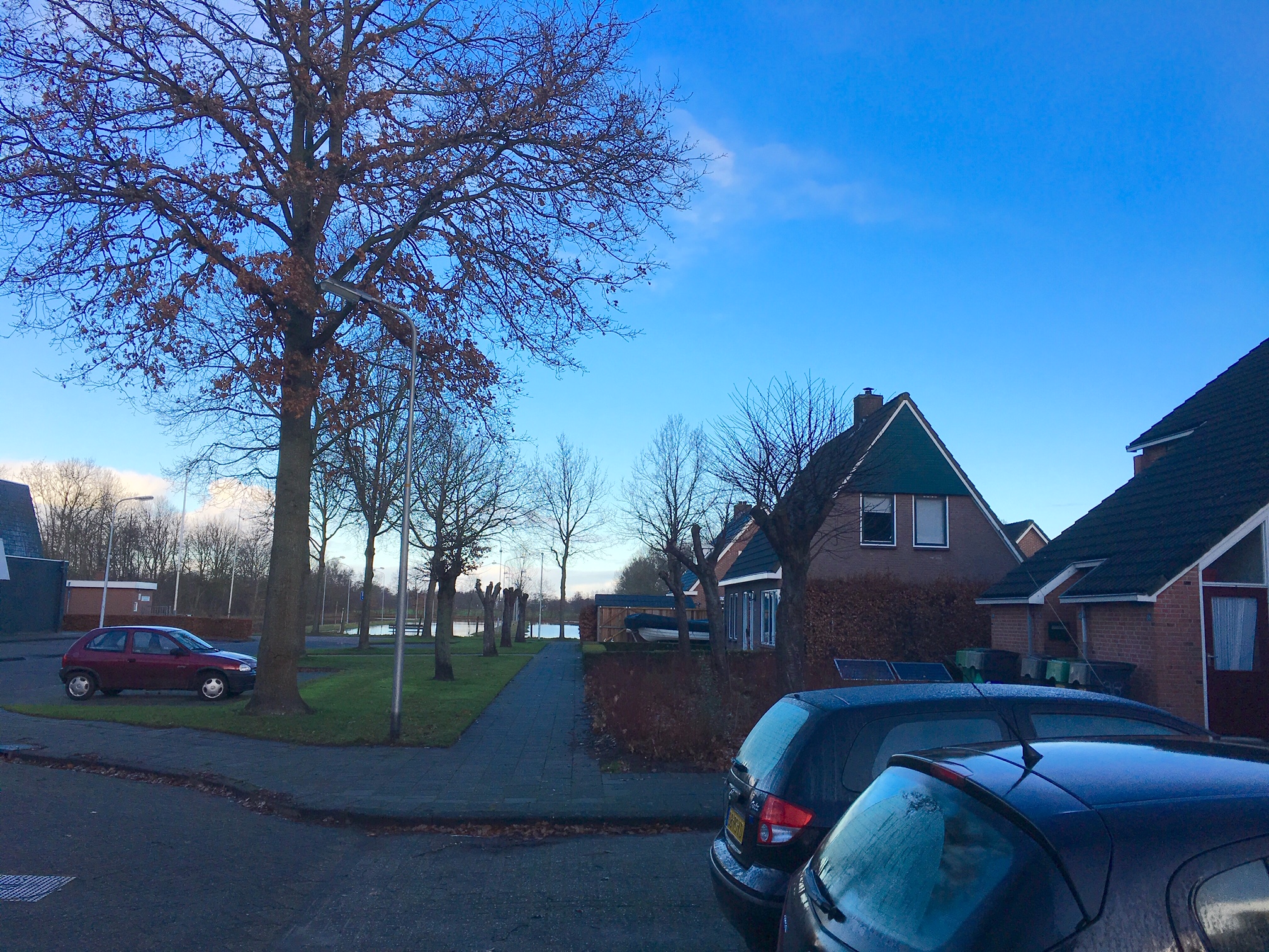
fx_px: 1063
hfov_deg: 61.7
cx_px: 634
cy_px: 476
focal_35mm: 29
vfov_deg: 48.2
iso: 25
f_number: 2.2
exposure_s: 1/793
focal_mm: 4.15
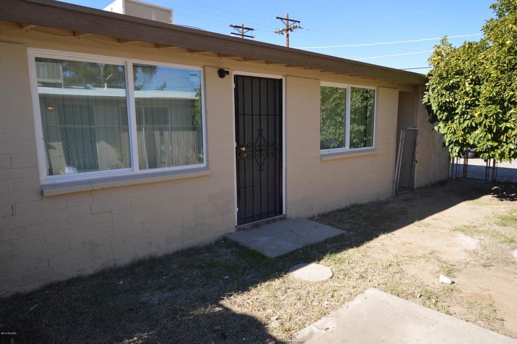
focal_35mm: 22
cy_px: 172
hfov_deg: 77.4
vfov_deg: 56.1
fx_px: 323
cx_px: 258
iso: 100
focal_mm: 15
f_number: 6.3
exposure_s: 1/160
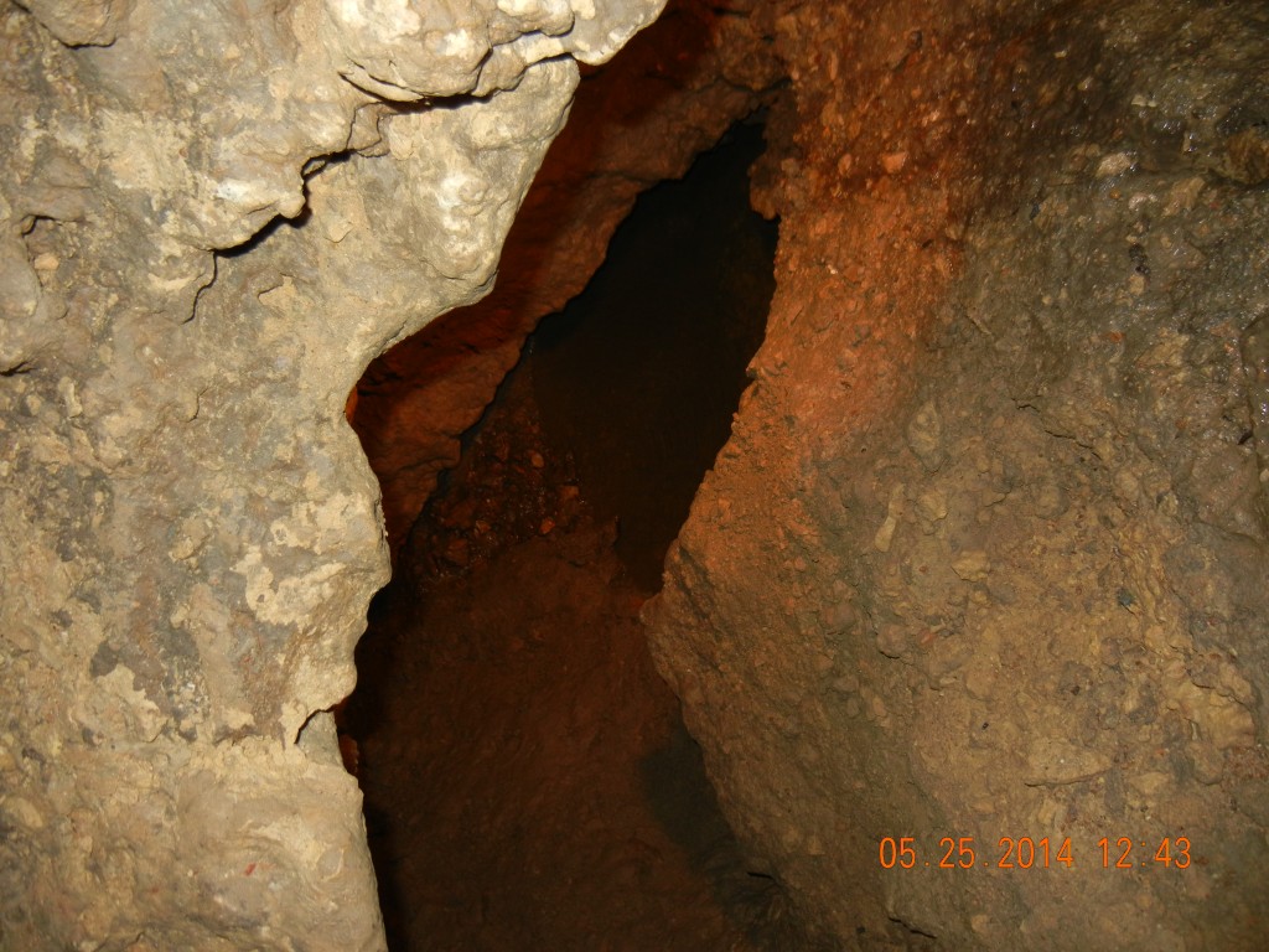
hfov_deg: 60.0
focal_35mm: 30
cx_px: 634
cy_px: 476
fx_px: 1100
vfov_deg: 46.8
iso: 200
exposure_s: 1/30
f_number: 3.5
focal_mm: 5.4
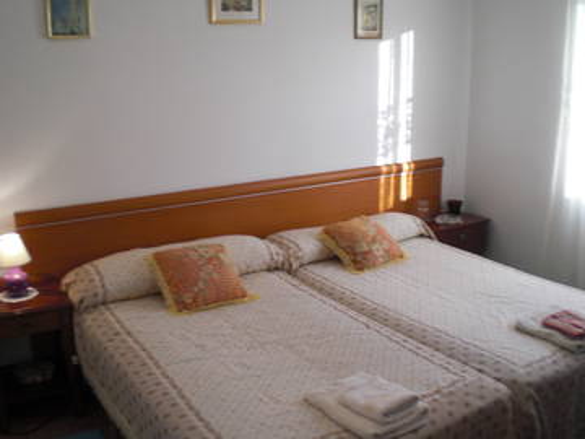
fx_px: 642
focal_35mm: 38
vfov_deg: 37.7
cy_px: 220
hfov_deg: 49.0
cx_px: 292
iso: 200
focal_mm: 6.3
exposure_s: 1/80
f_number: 3.1
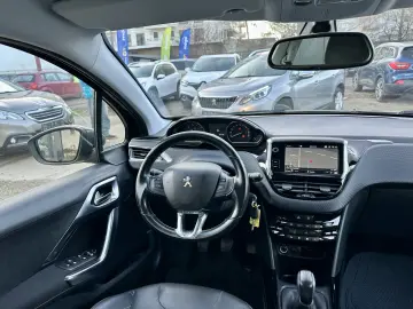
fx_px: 286
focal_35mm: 24
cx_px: 206
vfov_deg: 56.8
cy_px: 154
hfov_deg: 71.6
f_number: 1.78
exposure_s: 1/100
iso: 80
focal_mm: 6.86
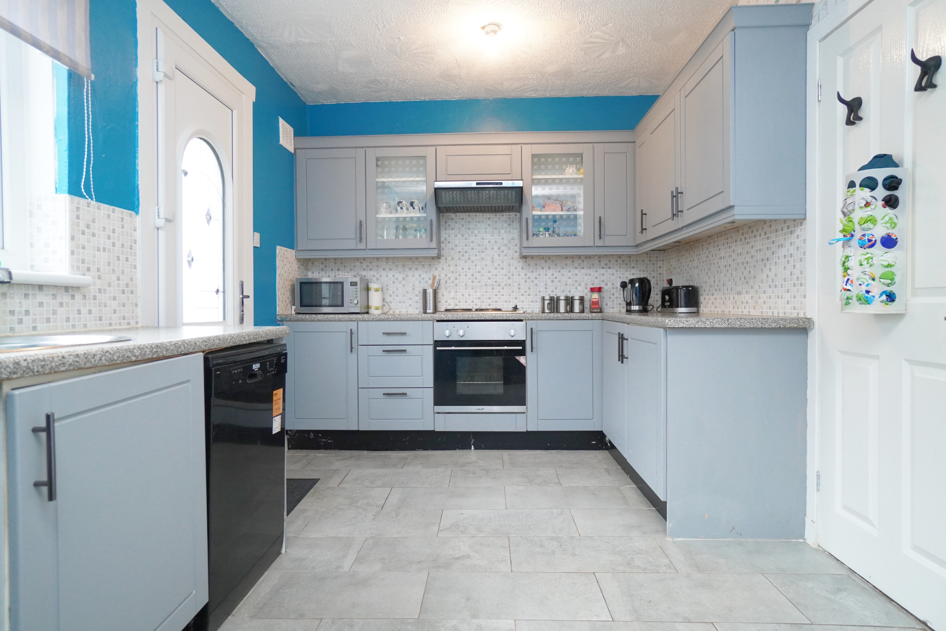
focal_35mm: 20
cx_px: 473
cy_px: 316
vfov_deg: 63.2
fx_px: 512
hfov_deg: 85.4
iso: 1600
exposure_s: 1/160
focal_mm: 13
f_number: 4
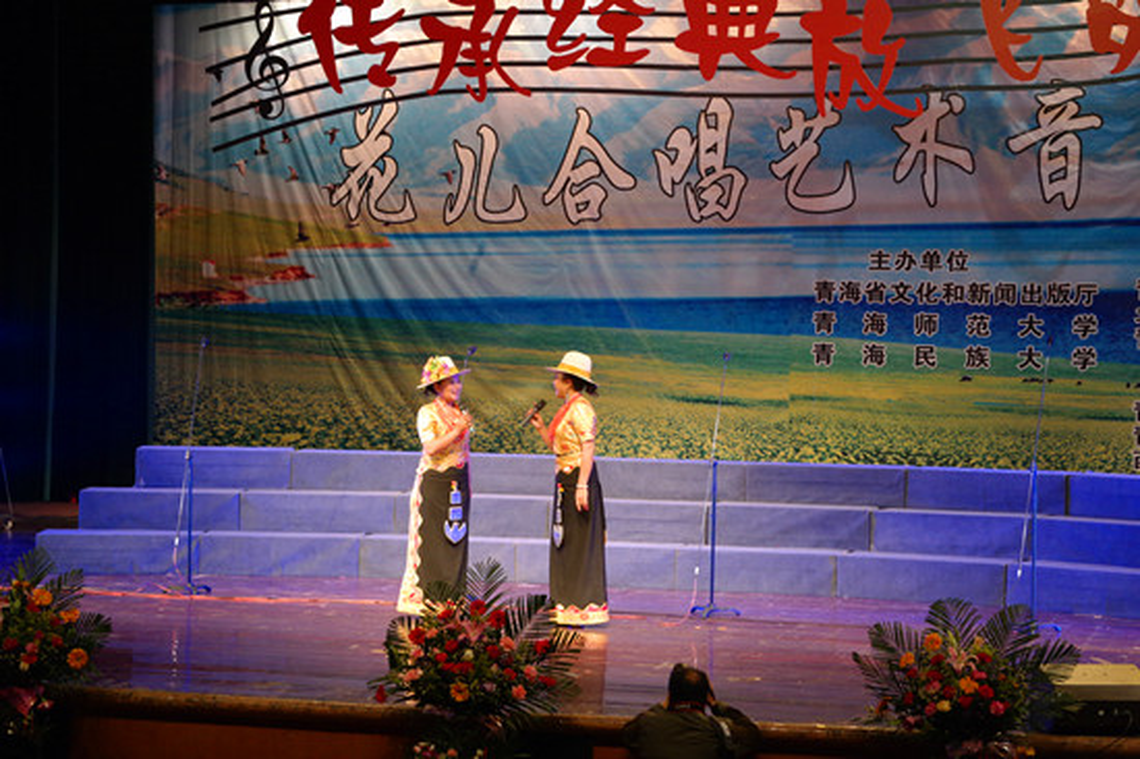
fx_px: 2437
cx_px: 570
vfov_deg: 17.7
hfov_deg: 26.3
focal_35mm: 77
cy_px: 380
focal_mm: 50
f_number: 5.6
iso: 1600
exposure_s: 1/80
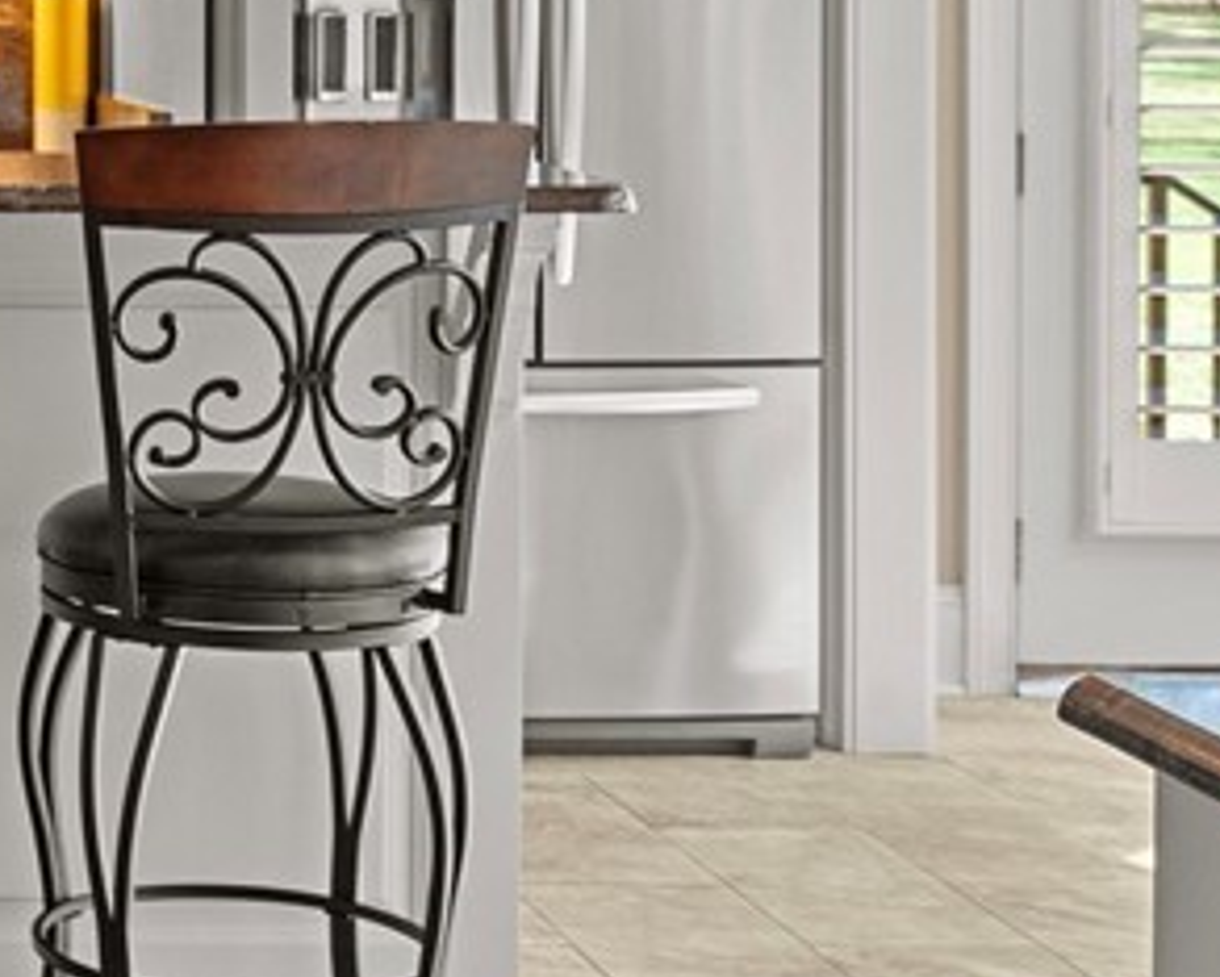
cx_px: -595
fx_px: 3649
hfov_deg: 17.2
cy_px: -121
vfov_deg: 14.9
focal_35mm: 101
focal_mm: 29
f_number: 8
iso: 800
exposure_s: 1/5
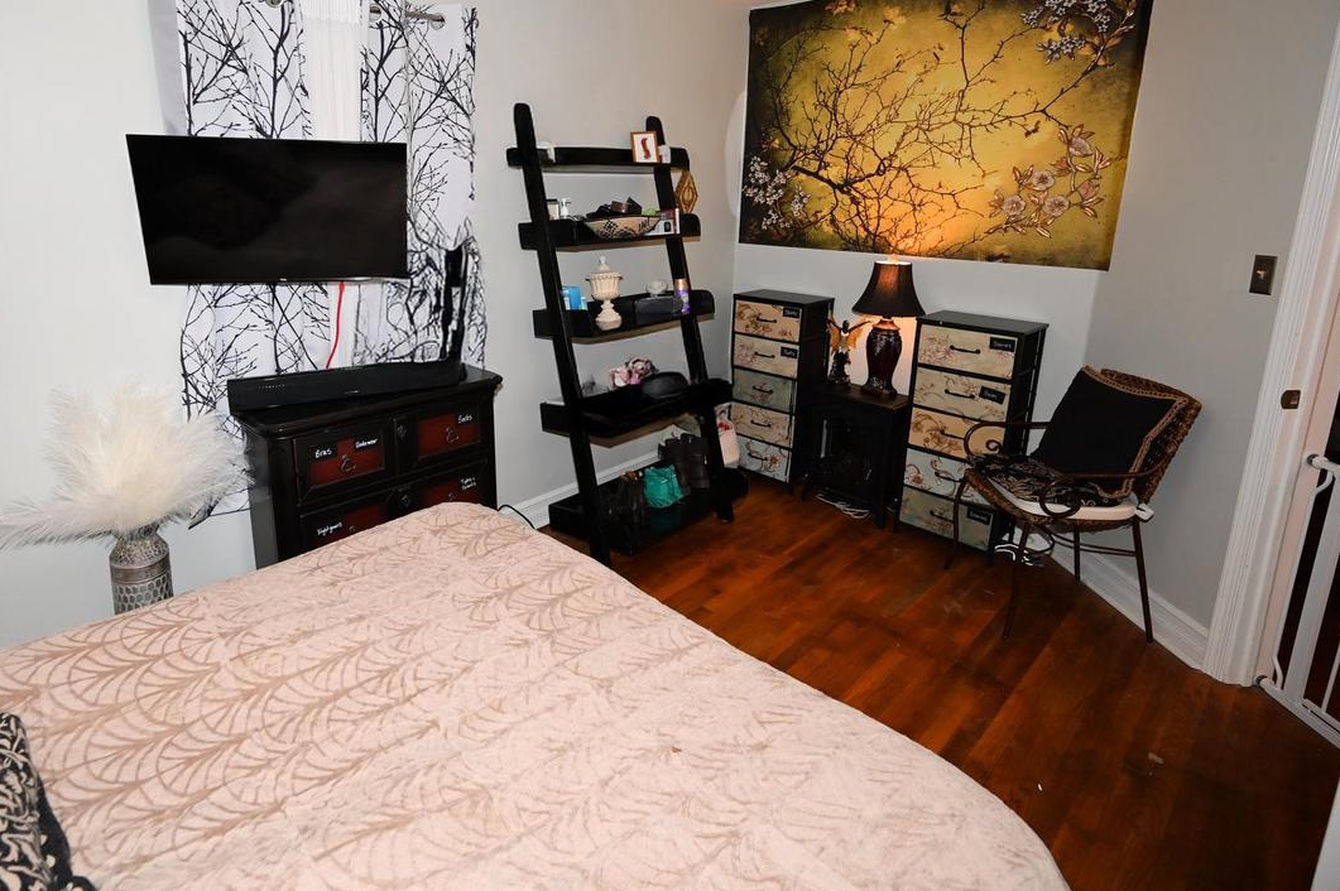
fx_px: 707
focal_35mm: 19
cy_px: 322
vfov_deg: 63.4
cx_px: 529
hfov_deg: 85.7
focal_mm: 14
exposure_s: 1/160
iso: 500
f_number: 4
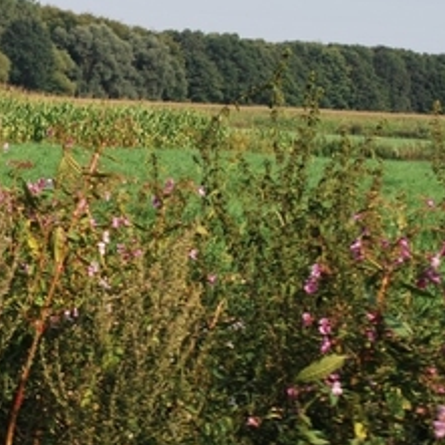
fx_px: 1614
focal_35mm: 111
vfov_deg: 15.7
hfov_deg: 15.5
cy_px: 140
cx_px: 28
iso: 100
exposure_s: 1/200
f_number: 7.1
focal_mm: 32
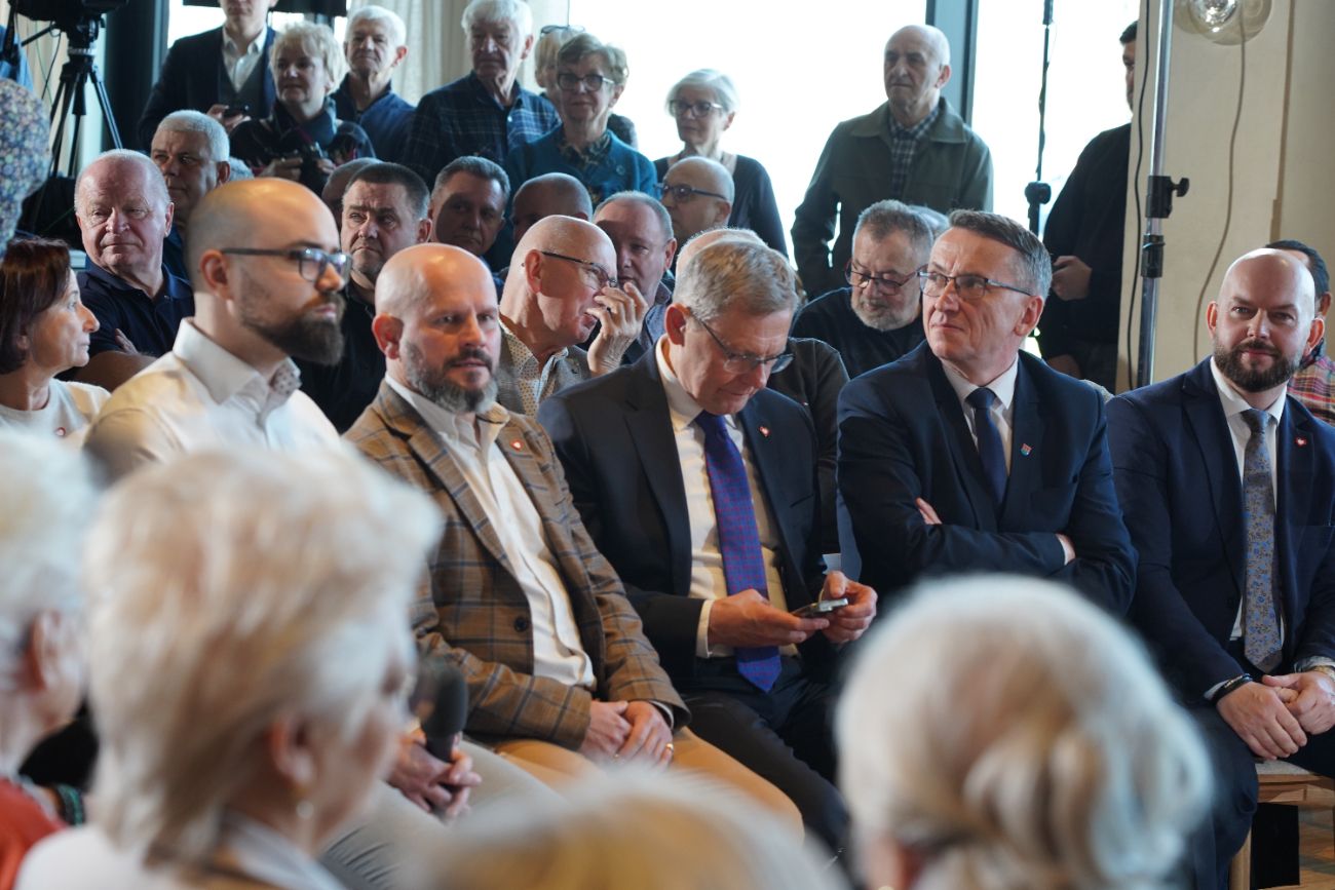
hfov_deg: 19.5
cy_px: 445
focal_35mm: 105
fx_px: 3894
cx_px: 668
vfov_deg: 13.0
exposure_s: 1/100
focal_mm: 105
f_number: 5.6
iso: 1250
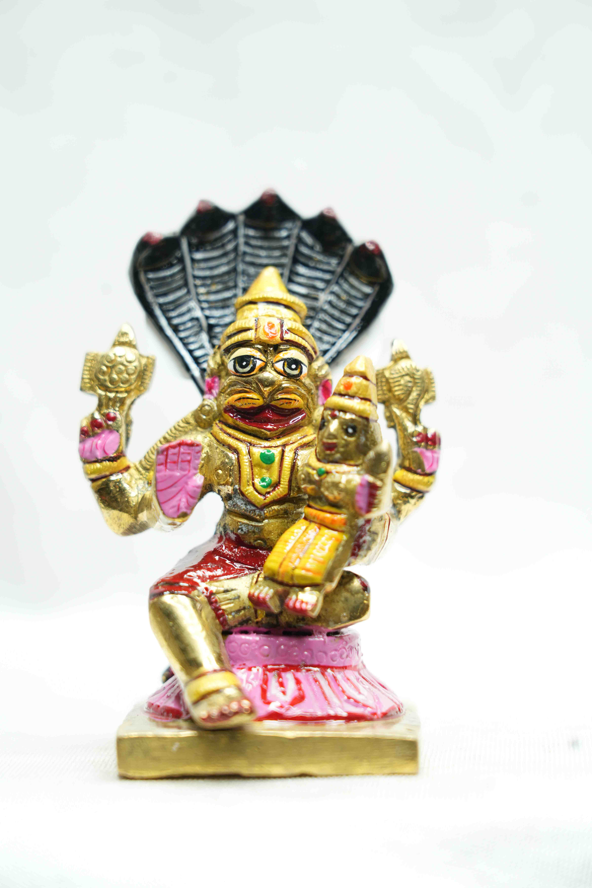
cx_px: 296
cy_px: 444
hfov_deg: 13.0
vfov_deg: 19.5
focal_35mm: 105
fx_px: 2590
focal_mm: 105
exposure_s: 1/60
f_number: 5.6
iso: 500
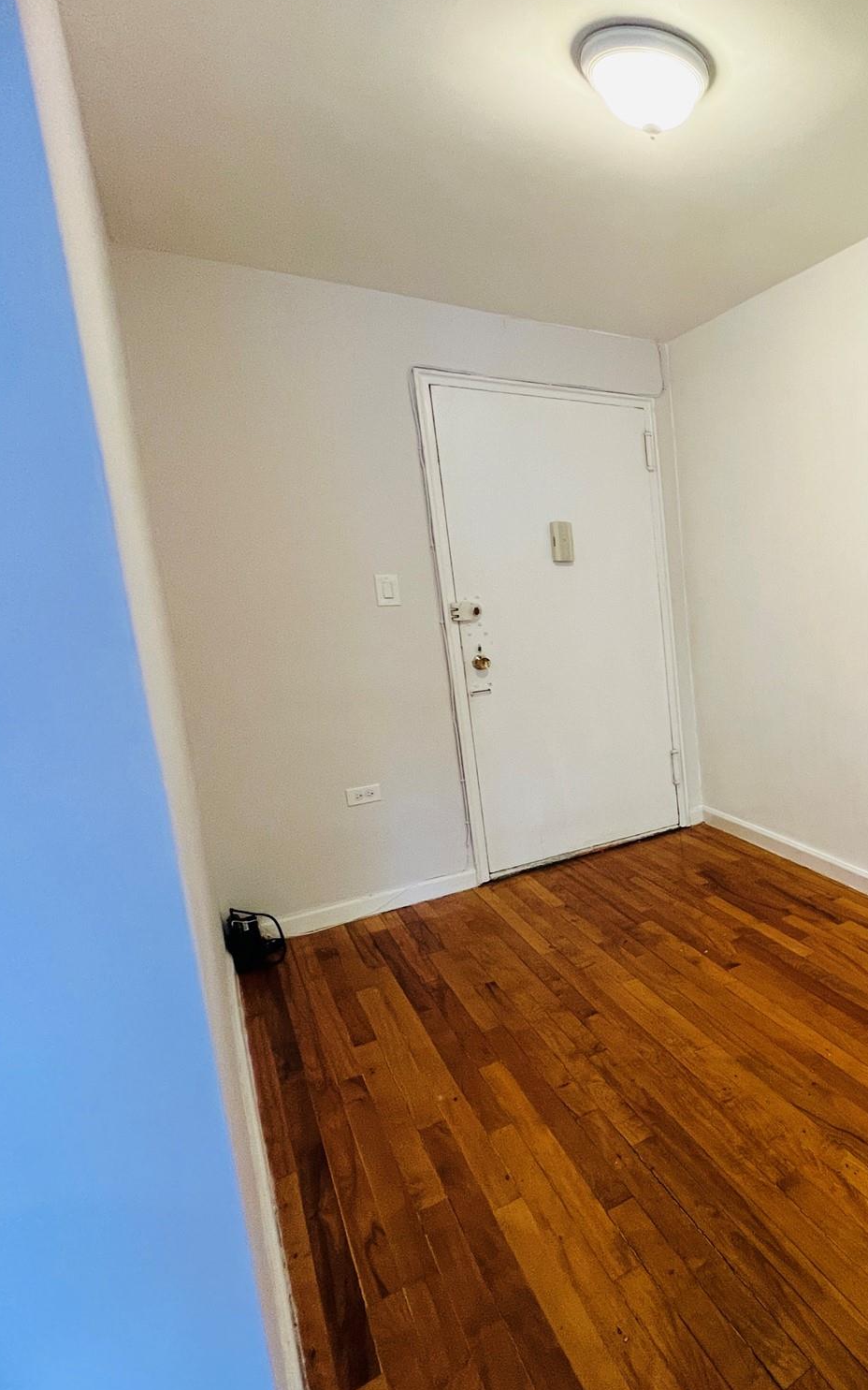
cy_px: 690
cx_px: 904
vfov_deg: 88.0
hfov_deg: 48.6
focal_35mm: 19
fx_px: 719
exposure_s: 1/60
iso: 250
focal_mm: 1.57
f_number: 1.8
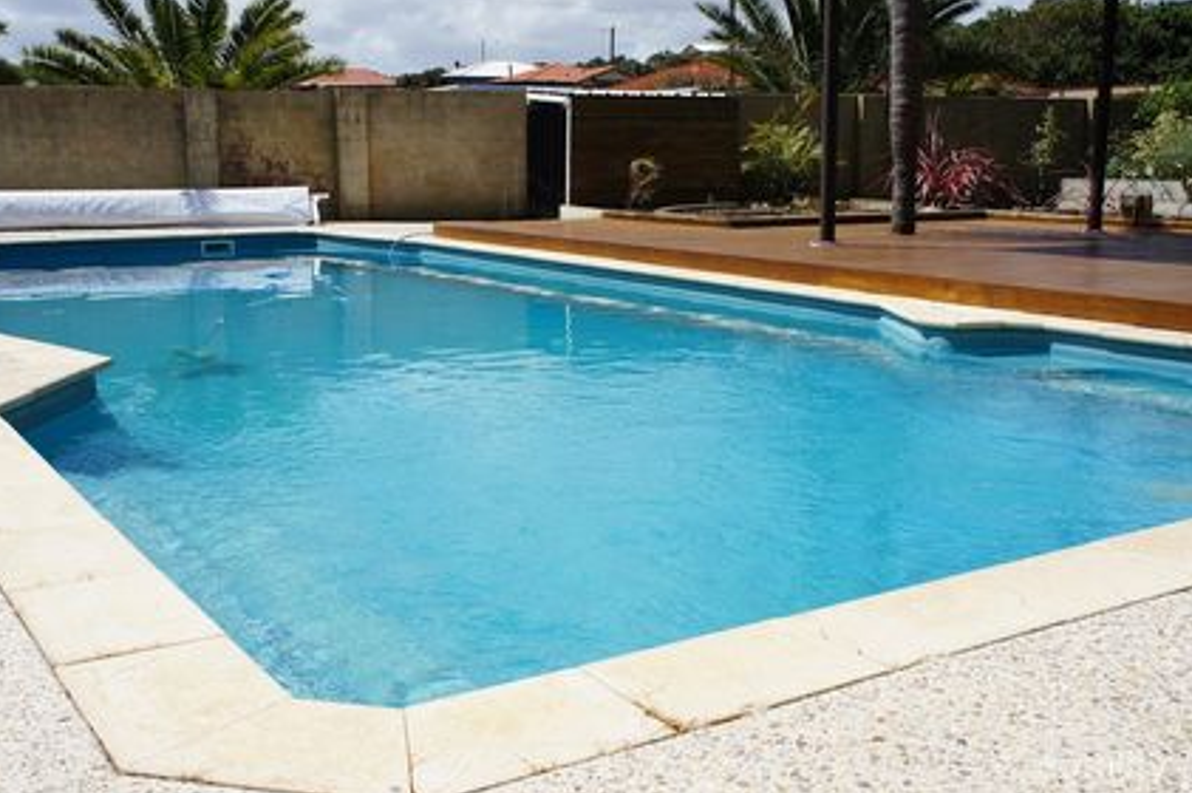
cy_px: 381
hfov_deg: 50.0
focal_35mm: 39
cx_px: 549
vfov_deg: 34.5
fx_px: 1276
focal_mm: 23
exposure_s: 1/320
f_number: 11
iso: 200
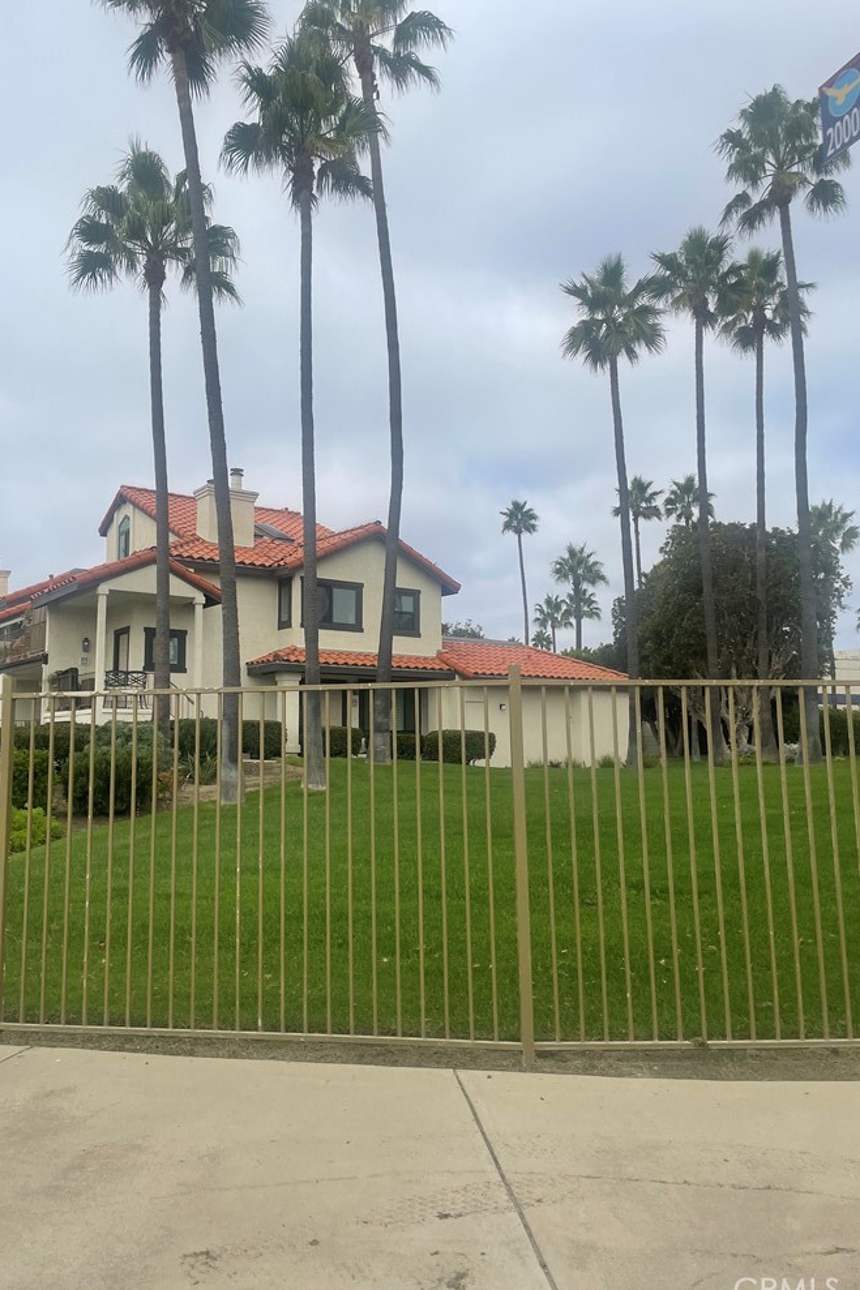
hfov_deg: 46.3
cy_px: 640
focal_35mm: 28
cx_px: 372
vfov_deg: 65.5
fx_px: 1004
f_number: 1.6
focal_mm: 4.2
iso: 32
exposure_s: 1/4292
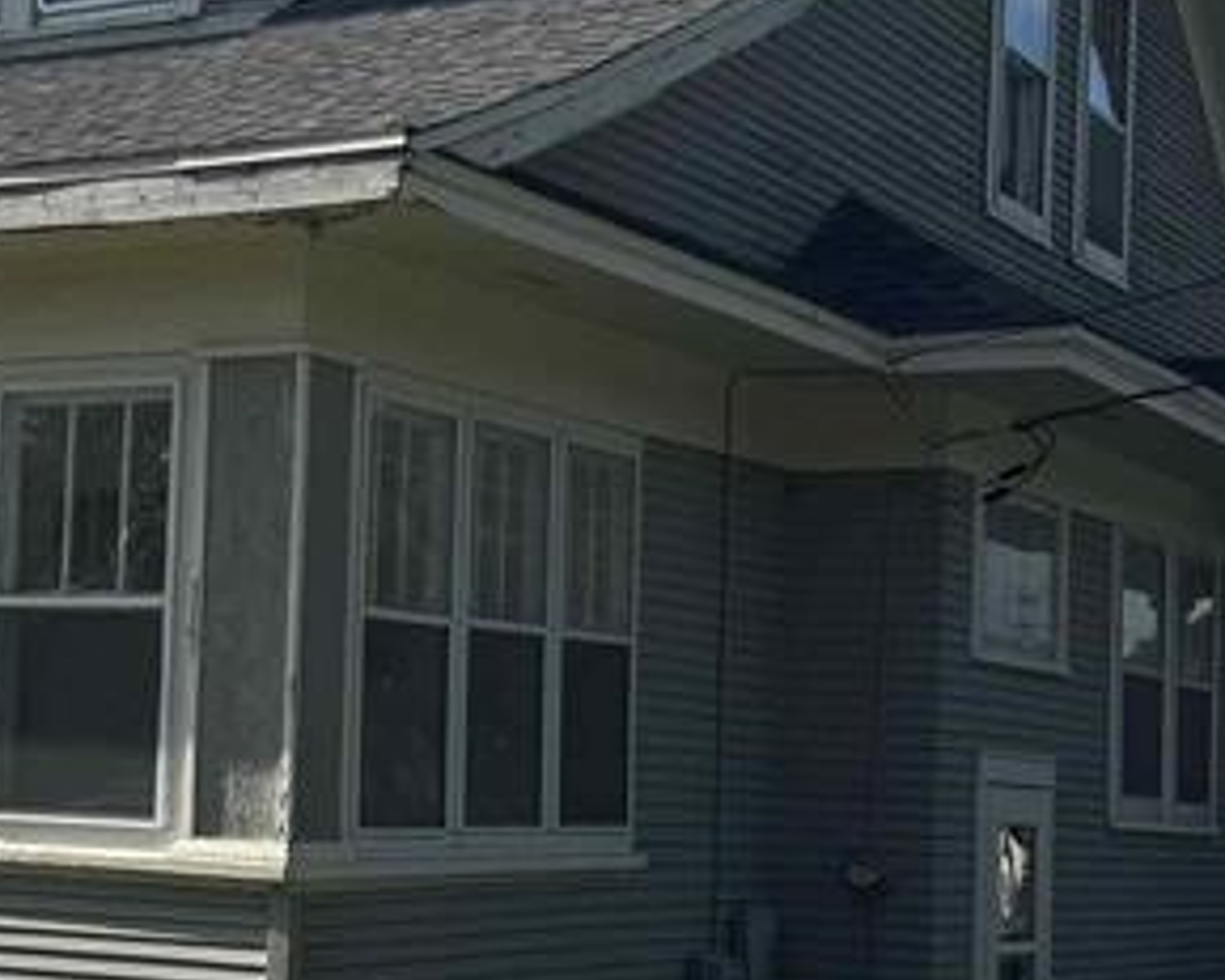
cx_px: 106
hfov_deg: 22.4
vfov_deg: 18.5
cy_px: 556
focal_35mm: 83
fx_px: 3008
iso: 80
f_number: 1.78
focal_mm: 6.76
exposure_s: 1/4310
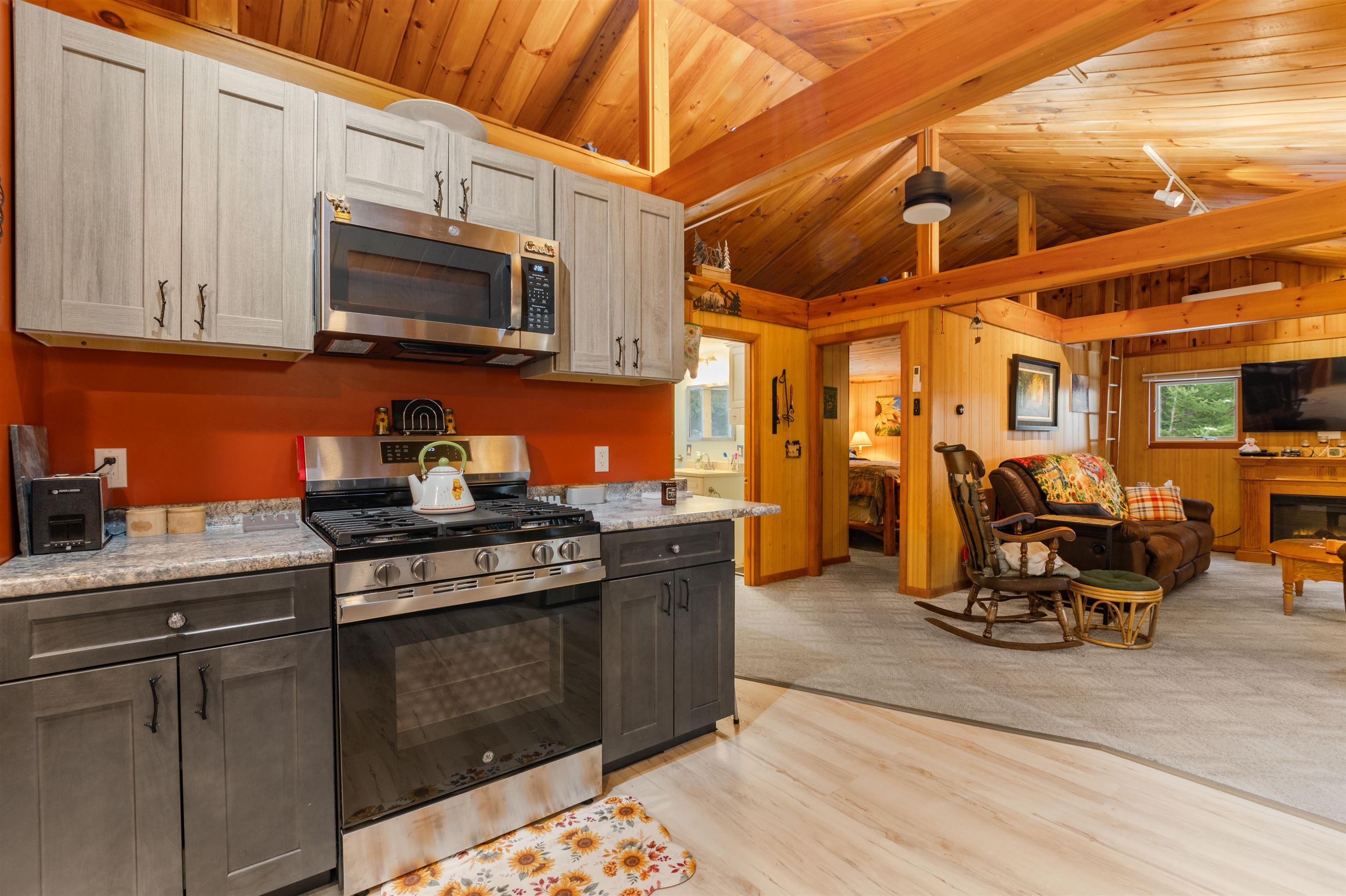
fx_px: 561
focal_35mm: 15
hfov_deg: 100.4
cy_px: 448
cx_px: 673
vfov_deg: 77.3
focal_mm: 10
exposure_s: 2
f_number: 8
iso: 64
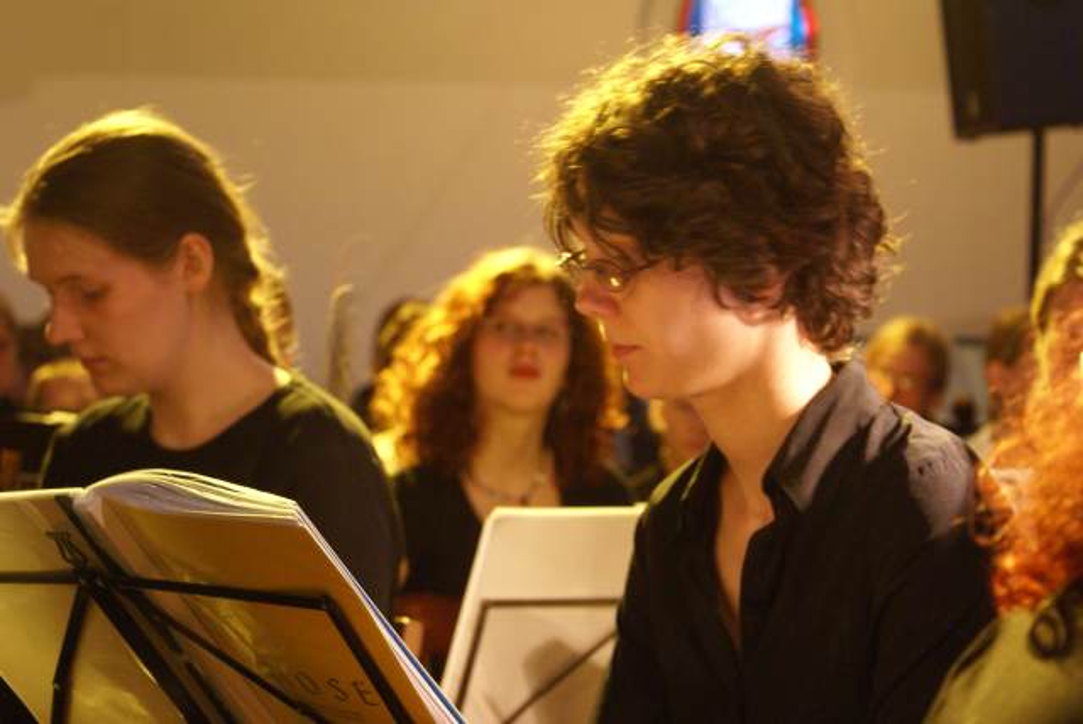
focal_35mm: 105
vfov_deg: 13.1
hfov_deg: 19.4
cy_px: 362
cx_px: 542
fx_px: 3162
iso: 800
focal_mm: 70
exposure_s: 1/4
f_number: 5.6
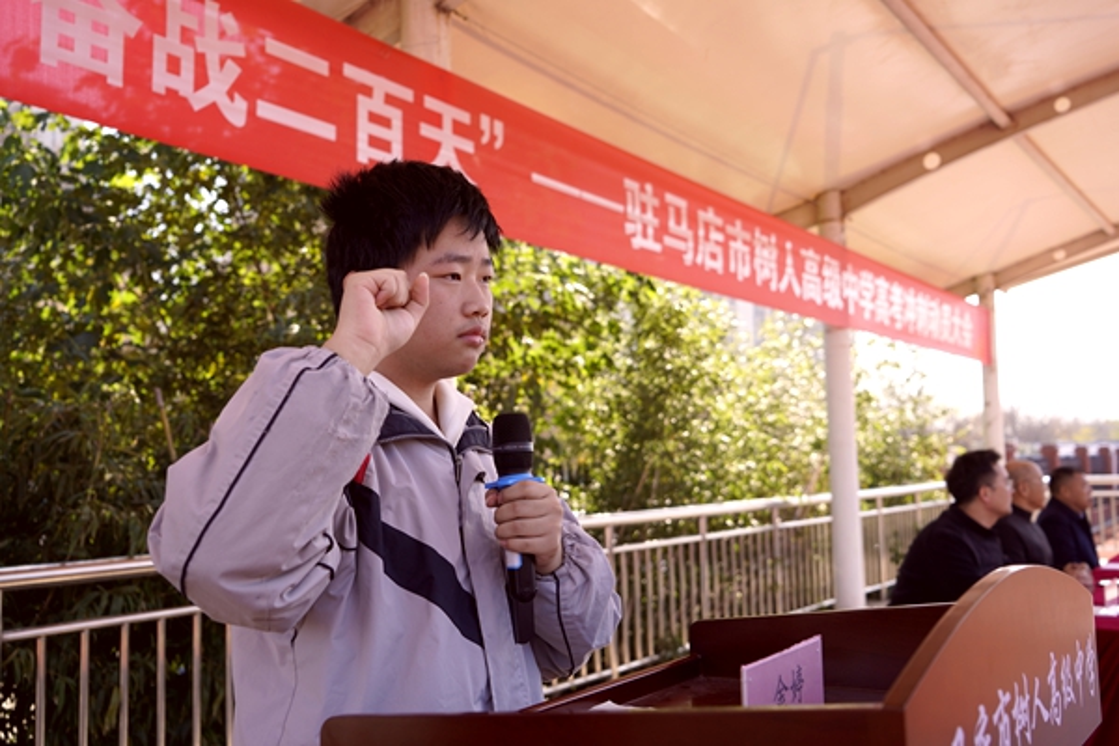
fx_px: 1057
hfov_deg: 55.8
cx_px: 560
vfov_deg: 38.9
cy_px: 373
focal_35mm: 34
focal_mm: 34
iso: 100
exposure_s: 1/250
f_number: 4.5
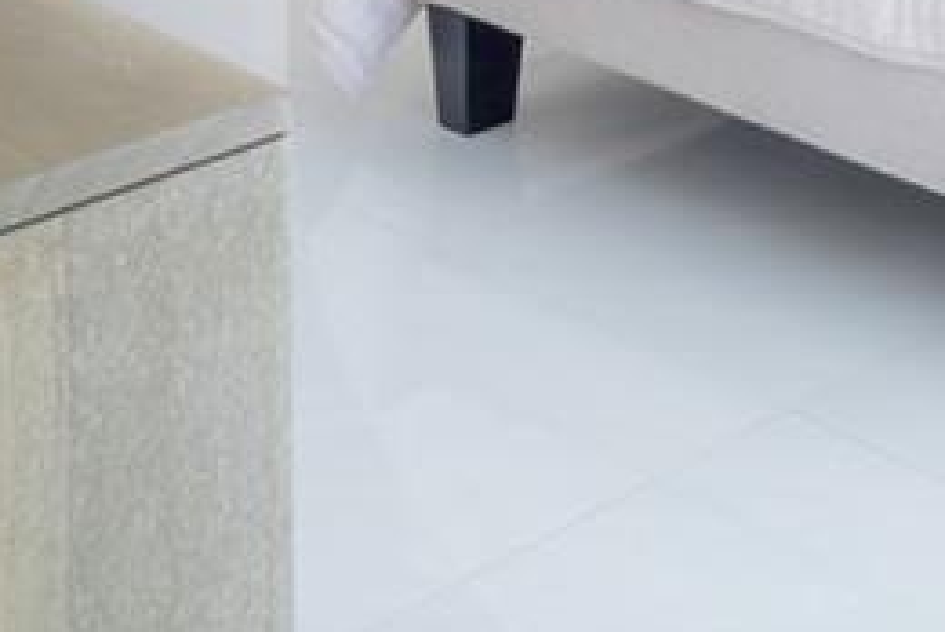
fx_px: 2260
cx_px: 1643
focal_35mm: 86
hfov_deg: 18.9
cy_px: -1199
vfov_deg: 11.1
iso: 110
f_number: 11
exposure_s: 1/50
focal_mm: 14
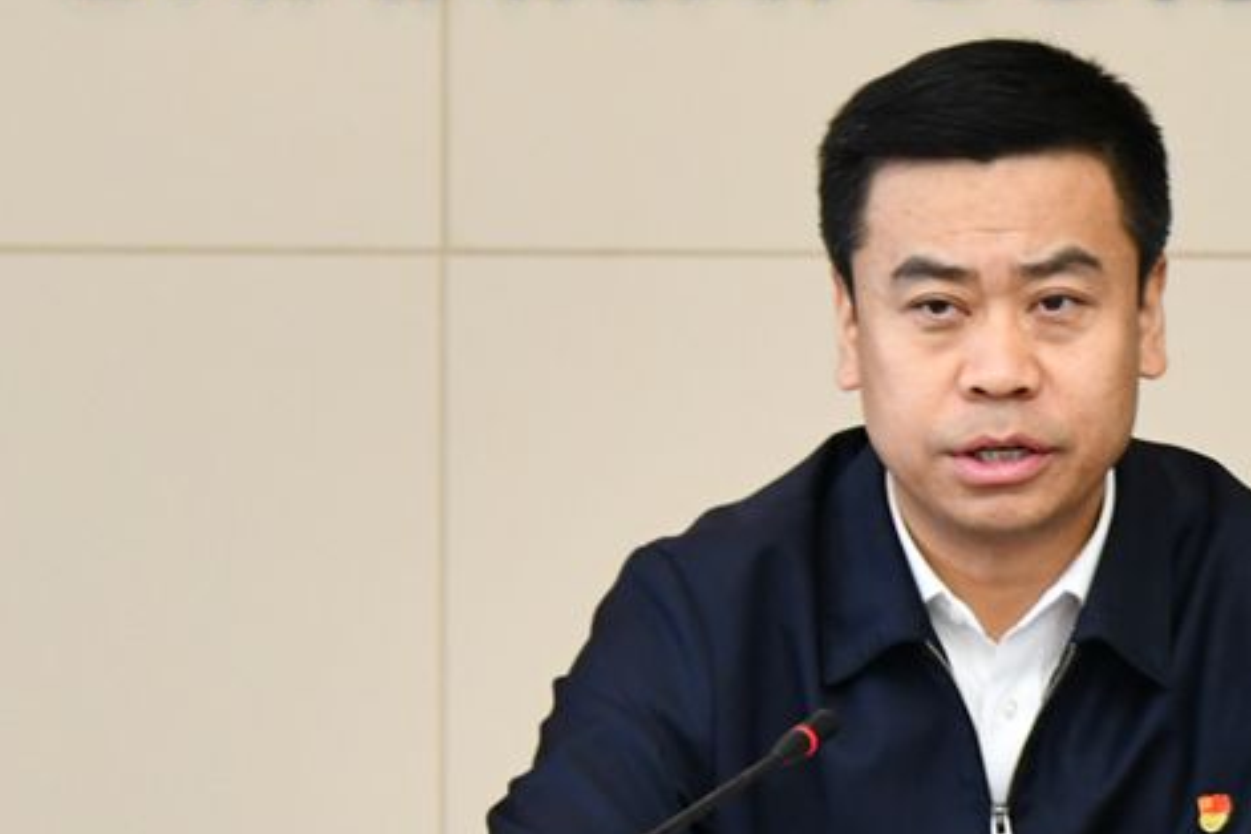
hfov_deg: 11.0
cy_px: 503
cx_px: 996
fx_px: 6498
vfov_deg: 7.3
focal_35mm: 187
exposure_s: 1/200
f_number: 3.5
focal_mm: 110
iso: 1000
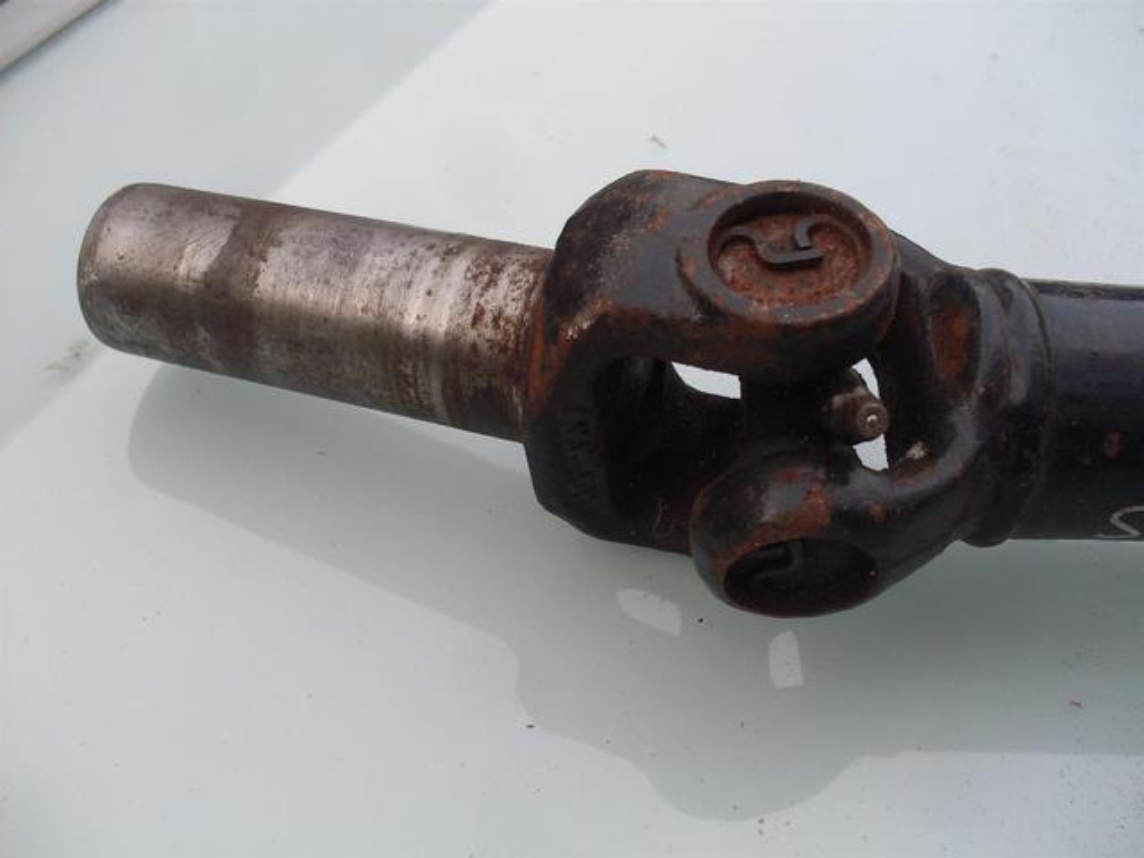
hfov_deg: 49.0
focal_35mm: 38
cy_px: 429
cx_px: 572
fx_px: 1256
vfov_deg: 37.7
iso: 80
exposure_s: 1/180
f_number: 2.8
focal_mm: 6.3
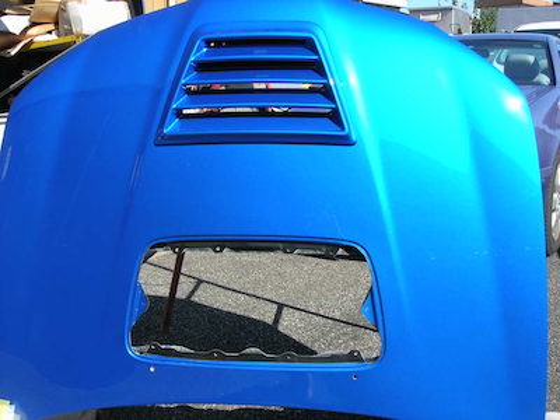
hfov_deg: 49.0
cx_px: 280
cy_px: 210
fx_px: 615
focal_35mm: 38
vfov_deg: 37.7
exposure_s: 1/277
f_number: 4.8
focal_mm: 7.8
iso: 64
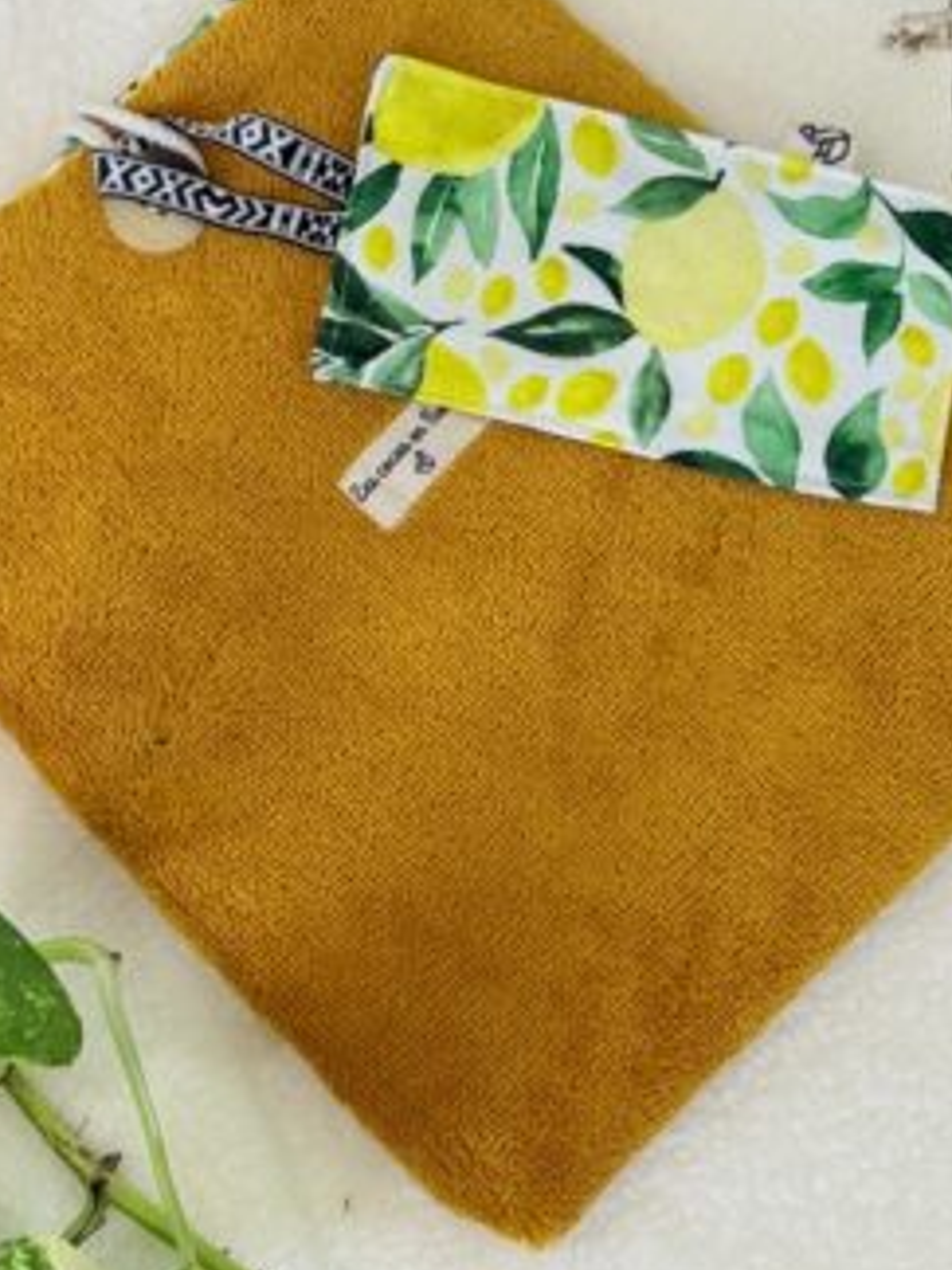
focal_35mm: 64
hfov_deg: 22.9
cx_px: 462
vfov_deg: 30.3
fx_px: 2347
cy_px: 635
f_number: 1.78
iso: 100
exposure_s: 1/60
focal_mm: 6.76
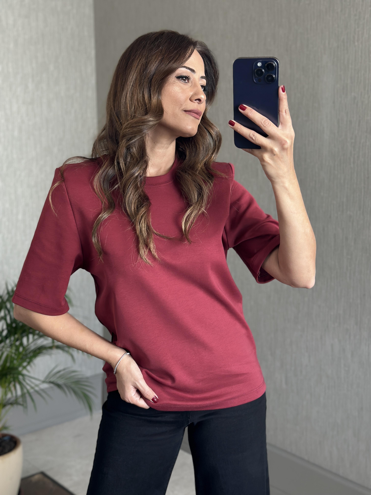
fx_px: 686
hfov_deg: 30.3
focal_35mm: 48
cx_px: 186
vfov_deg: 39.7
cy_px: 248
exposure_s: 1/80
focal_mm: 6.86
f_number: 1.78
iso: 125
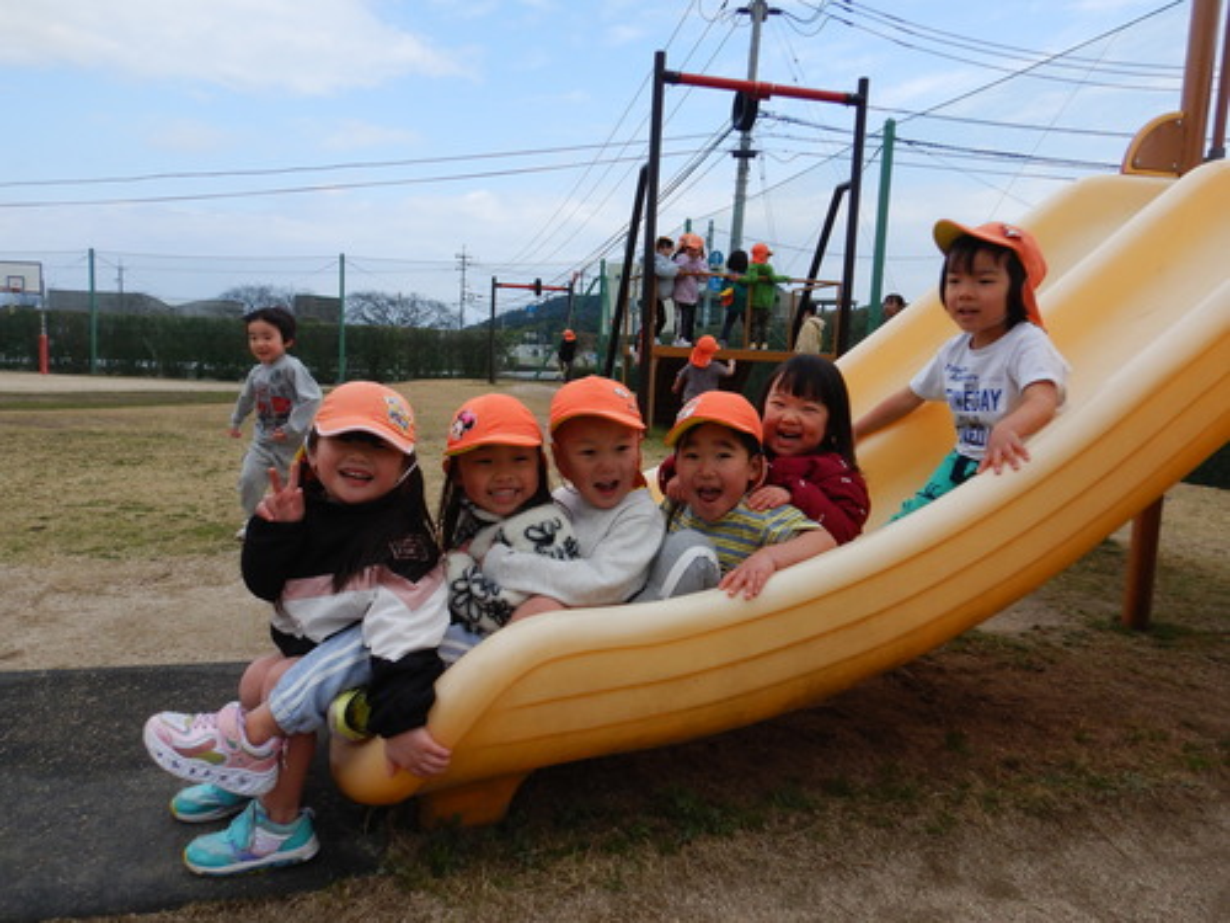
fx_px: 853
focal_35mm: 24
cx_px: 615
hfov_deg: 71.6
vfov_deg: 56.8
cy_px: 462
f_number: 4.1
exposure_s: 1/800
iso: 125
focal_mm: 4.3
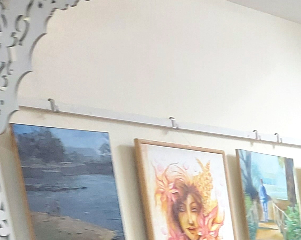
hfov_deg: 18.2
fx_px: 846
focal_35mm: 95
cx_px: 434
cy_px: 378
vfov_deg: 14.8
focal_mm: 5.23
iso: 250
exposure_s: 1/25
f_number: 1.8
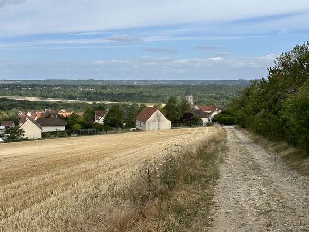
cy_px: 116
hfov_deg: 39.7
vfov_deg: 30.3
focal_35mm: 48
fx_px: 428
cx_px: 154
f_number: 1.78
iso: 64
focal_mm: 6.86
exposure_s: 1/5556
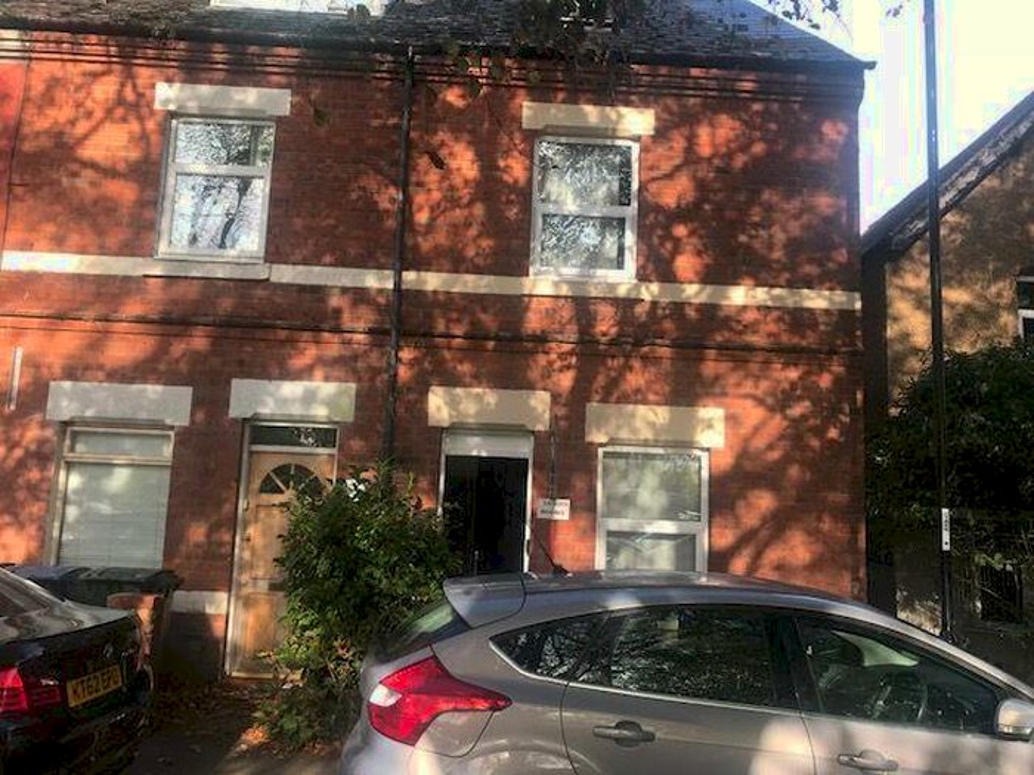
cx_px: 517
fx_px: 836
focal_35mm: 28
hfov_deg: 63.4
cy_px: 388
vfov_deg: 49.7
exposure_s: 1/517
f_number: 1.8
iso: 20
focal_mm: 3.99
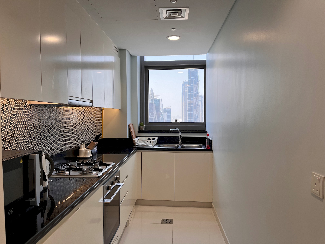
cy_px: 122
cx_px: 162
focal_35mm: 26
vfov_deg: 53.1
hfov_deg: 67.3
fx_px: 244
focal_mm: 5.1
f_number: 1.6
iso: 50
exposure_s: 1/197
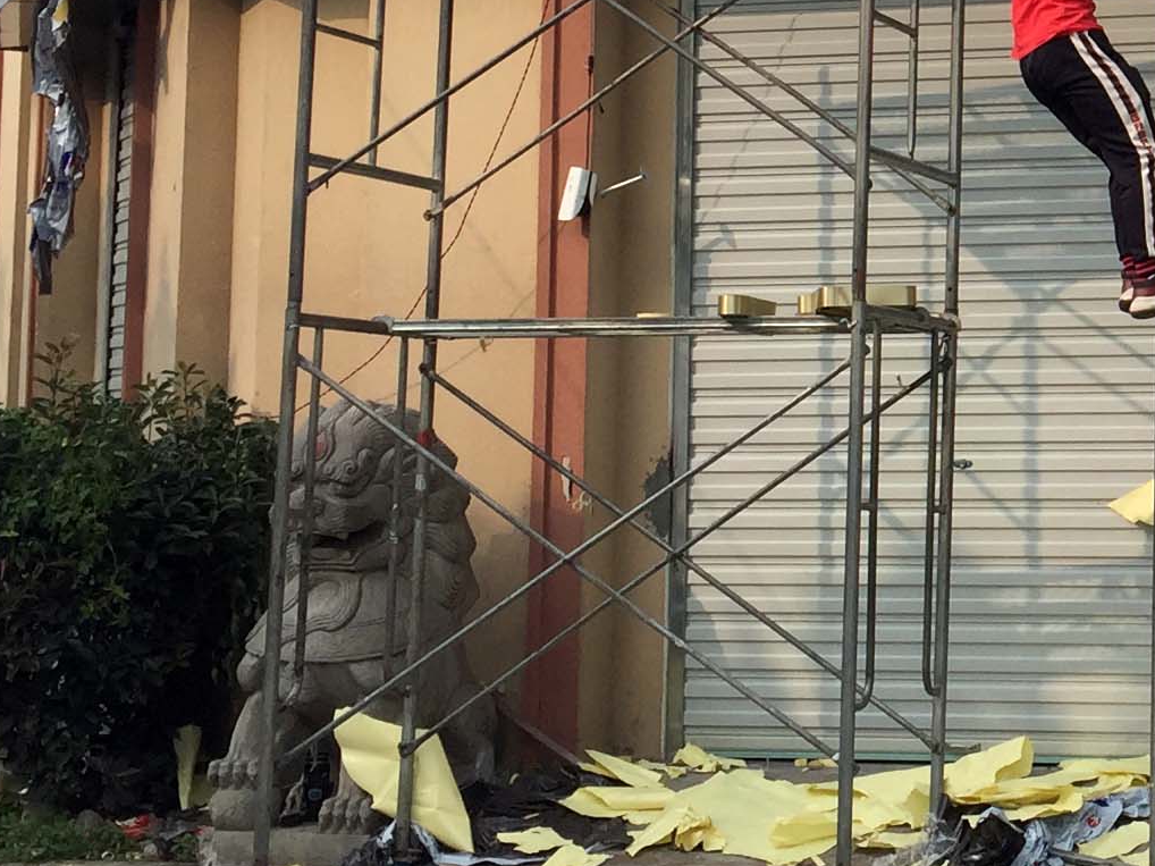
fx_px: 3102
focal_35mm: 93
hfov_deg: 19.6
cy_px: 53
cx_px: 1456
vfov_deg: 15.7
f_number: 2.2
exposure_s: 1/1412
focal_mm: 4.15
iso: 32
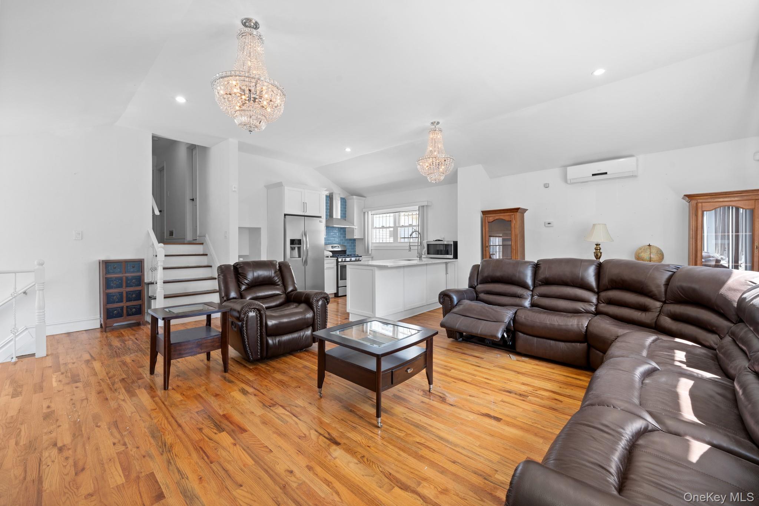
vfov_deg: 81.2
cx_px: 380
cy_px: 253
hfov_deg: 104.3
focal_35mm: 14
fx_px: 295
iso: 200
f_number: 10
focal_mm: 14
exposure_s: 1/2
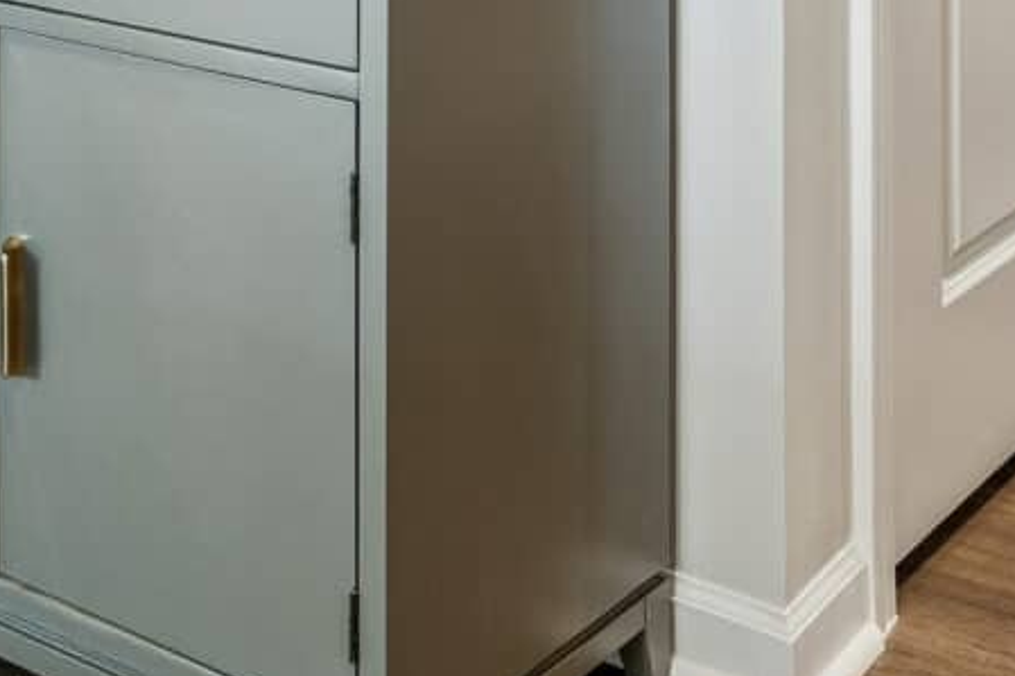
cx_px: 353
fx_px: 2057
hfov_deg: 27.6
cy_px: -501
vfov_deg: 16.1
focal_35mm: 73
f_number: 8
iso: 640
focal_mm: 16
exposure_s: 1/13
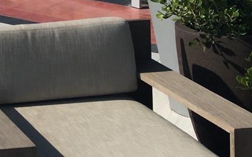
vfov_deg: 10.5
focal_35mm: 119
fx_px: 817
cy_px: -96
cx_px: -221
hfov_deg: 14.9
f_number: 2.2
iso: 25
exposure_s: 1/3077
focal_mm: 4.15
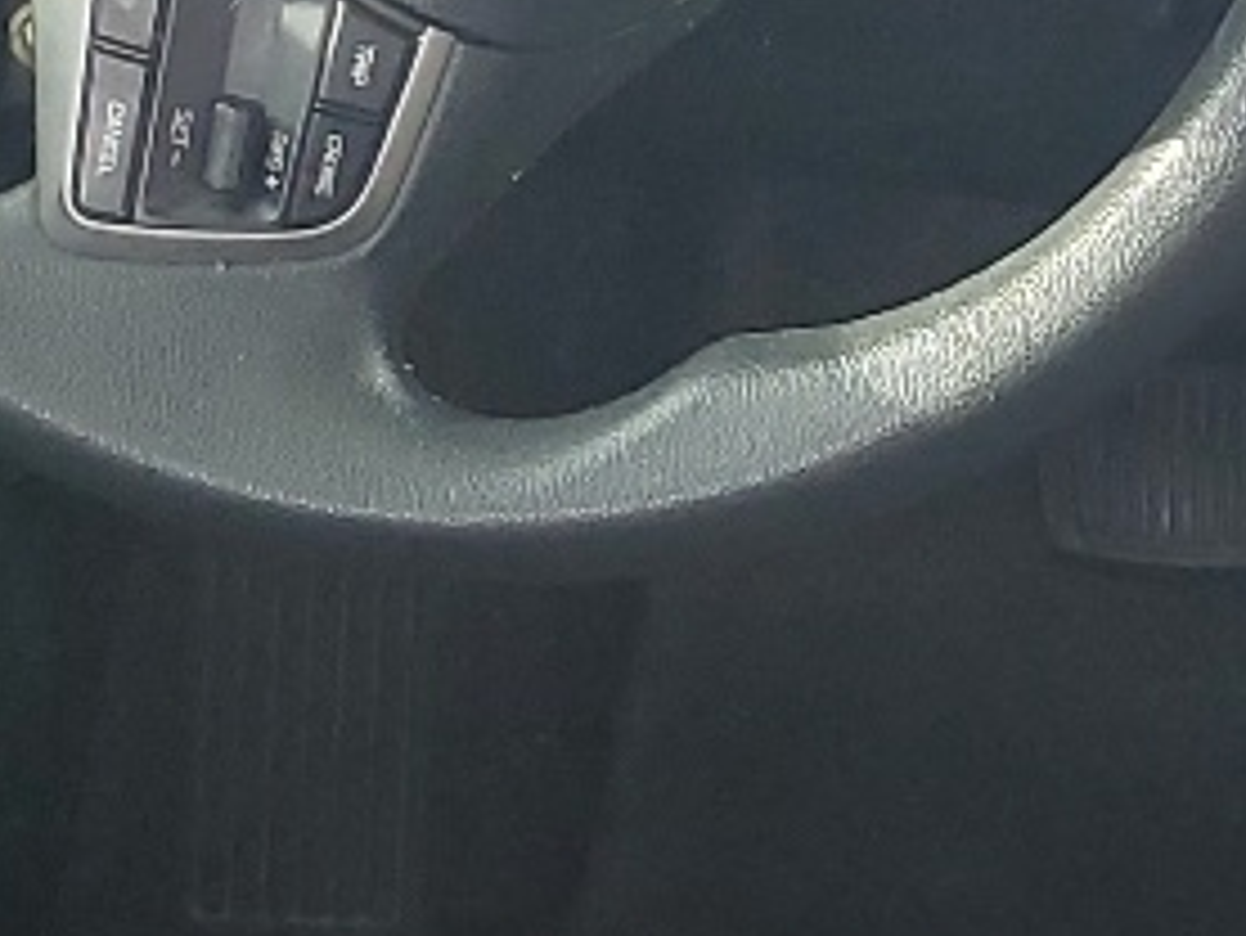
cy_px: 958
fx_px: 5402
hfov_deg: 12.1
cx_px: 2227
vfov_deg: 9.8
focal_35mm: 150
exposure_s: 1/120
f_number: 1.5
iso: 63
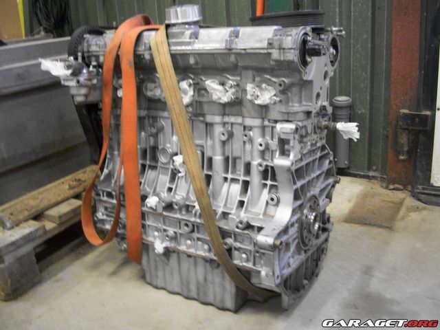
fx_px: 445
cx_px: 220
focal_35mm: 35
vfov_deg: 40.7
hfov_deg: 52.6
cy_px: 165
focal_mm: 6.3
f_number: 3.1
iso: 374
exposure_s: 1/8
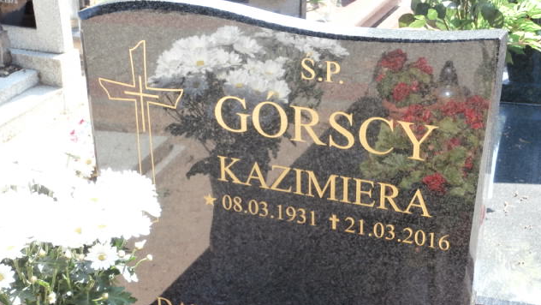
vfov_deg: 16.1
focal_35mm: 75
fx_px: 1076
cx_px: 272
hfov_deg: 28.2
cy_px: 191
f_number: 4.7
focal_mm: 12.1
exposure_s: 1/80
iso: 100
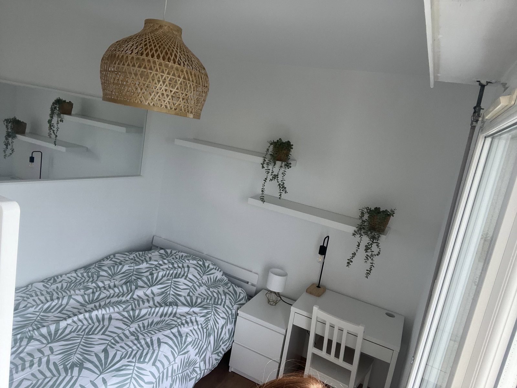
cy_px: 194
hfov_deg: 73.9
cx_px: 258
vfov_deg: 58.9
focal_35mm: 23
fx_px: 344
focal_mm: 2.71
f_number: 2.2
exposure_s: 1/121
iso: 64
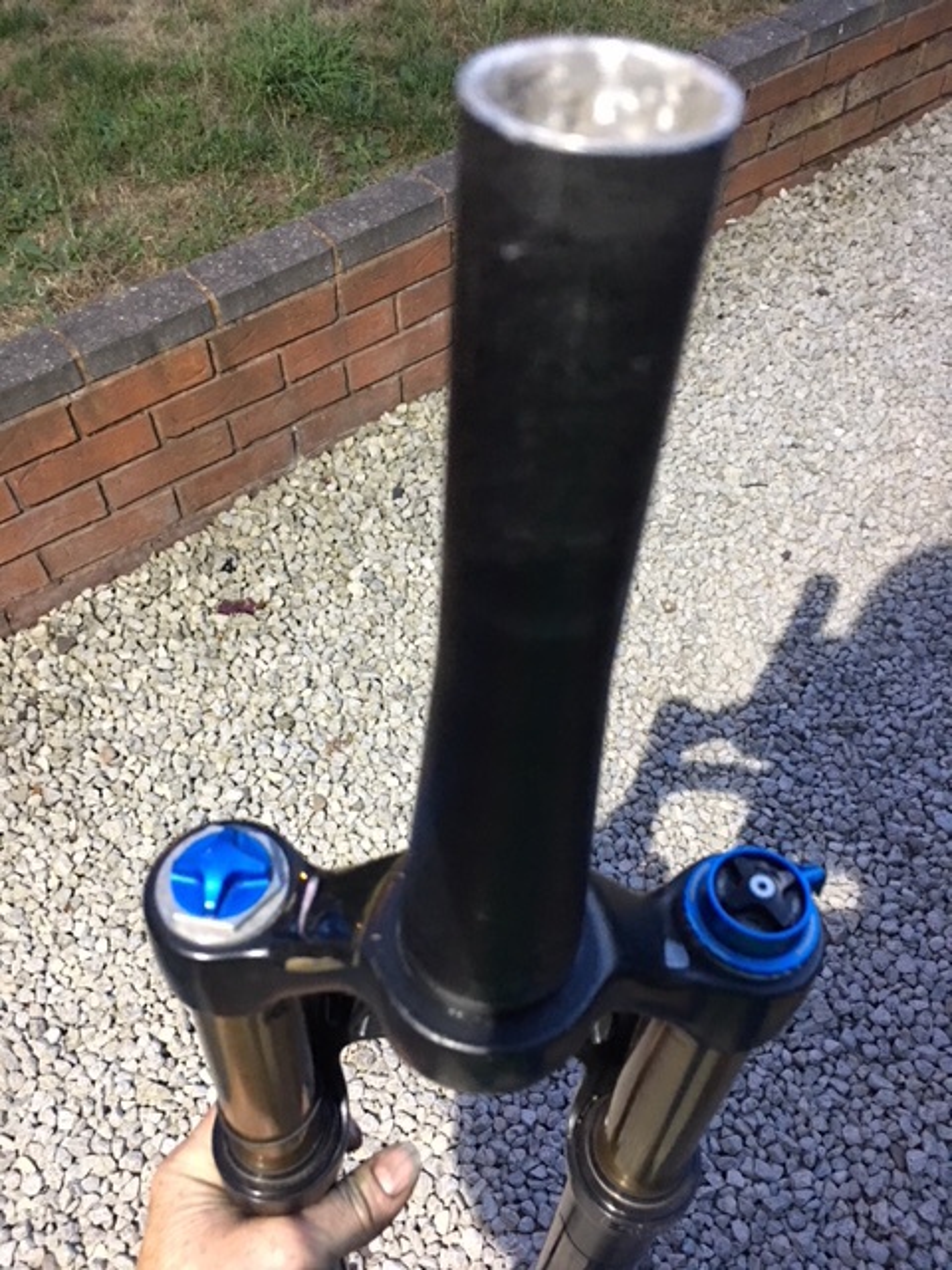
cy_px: 635
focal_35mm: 29
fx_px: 1063
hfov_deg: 48.2
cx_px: 476
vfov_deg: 61.7
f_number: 2.2
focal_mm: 4.15
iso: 160
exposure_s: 1/8
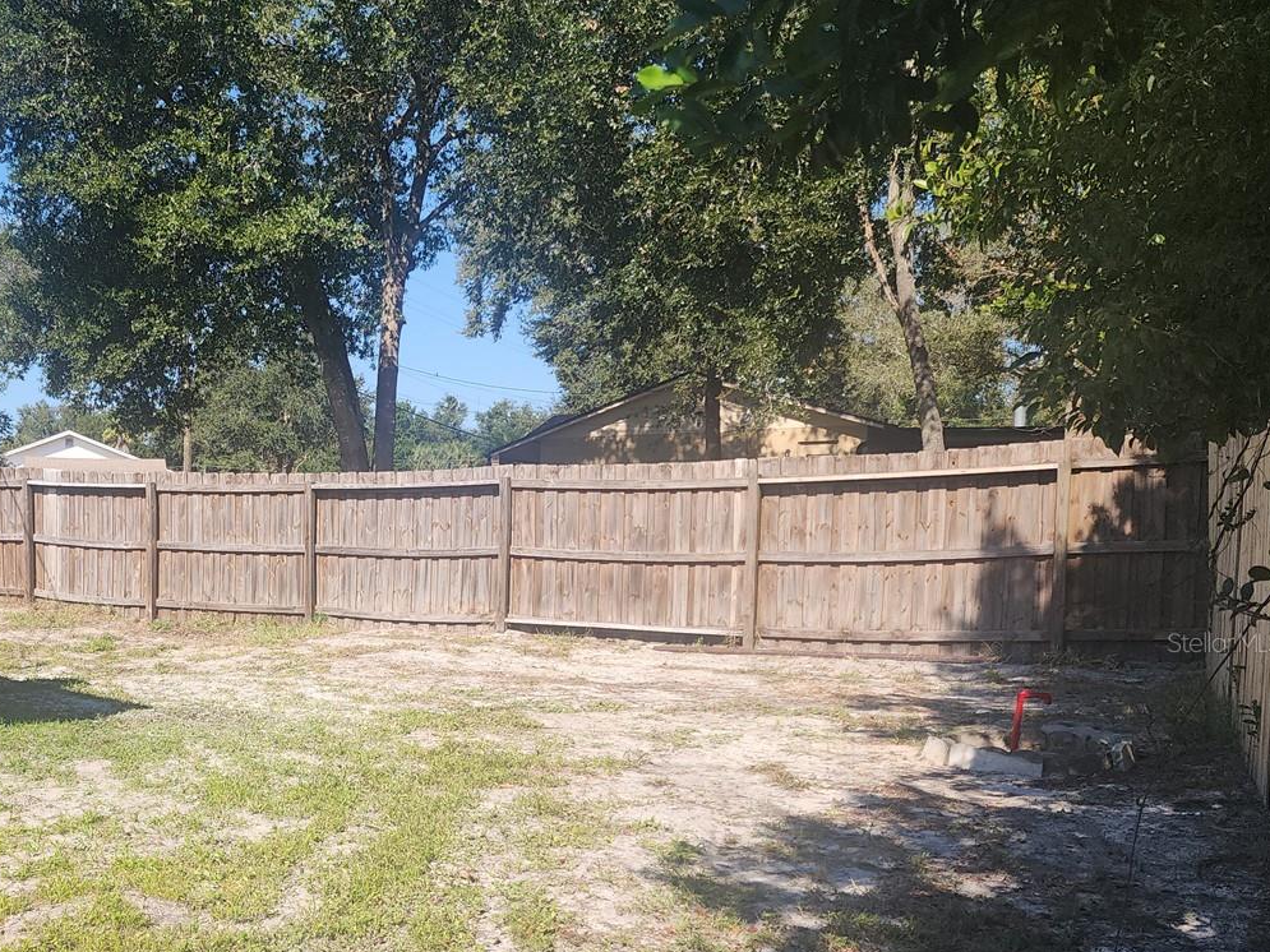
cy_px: 642
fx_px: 1357
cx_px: 267
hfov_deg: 47.6
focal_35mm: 37
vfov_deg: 38.2
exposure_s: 1/717
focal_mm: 6.4
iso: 12
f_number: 1.8
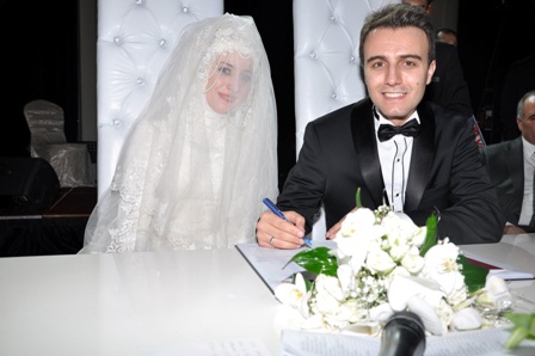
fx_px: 490
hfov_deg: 57.3
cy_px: 178
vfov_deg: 39.9
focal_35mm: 33
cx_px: 268
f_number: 5
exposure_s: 1/60
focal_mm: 22
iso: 400
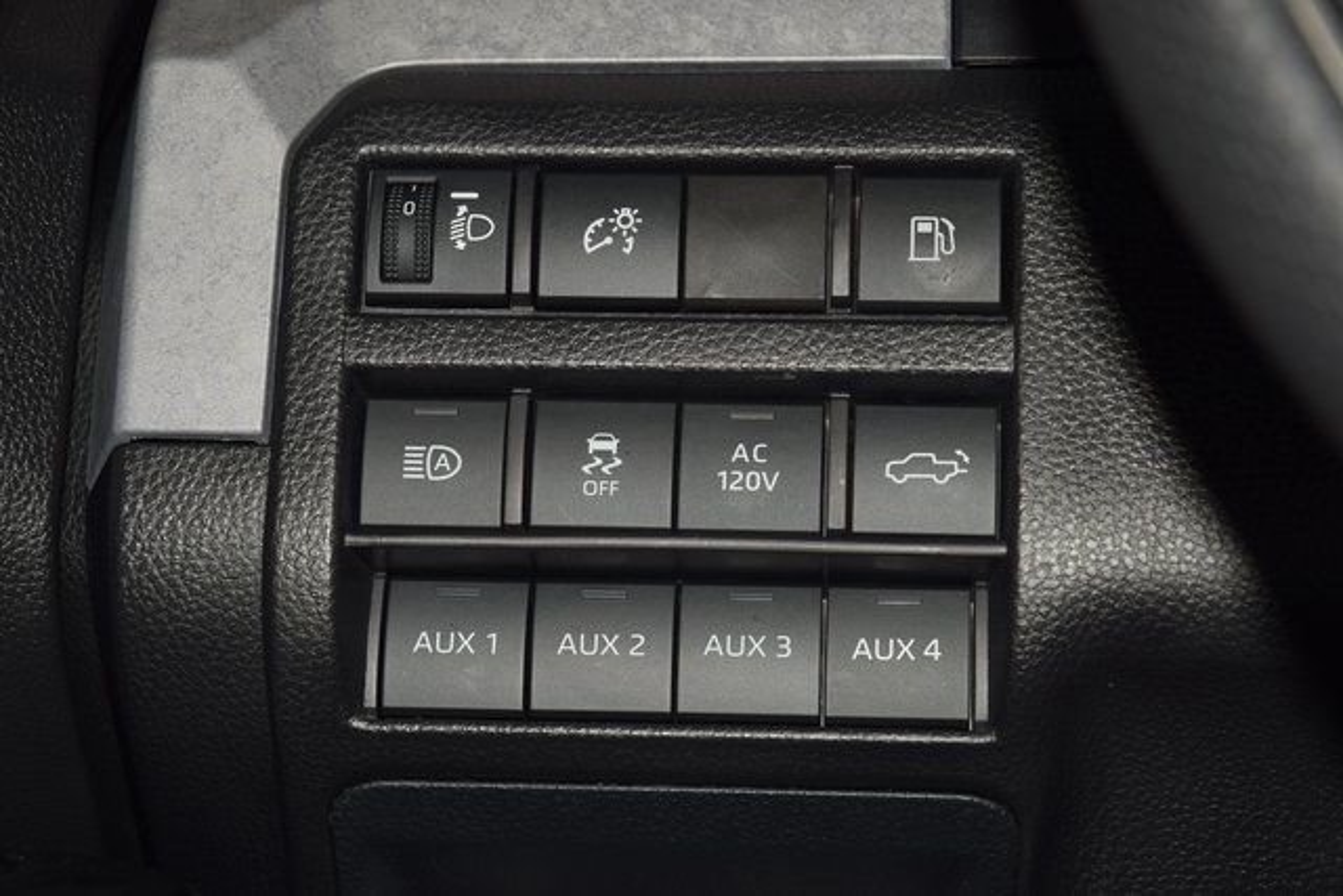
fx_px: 3918
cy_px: 448
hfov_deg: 19.5
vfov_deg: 13.0
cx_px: 672
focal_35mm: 105
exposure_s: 1/125
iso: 100
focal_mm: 70
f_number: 8
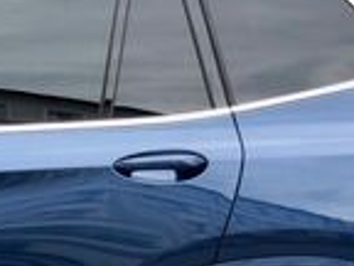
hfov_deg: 6.5
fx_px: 3047
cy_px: 312
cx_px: -295
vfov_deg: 5.0
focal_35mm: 298
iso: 25
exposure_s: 1/100
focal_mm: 6
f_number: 2.4
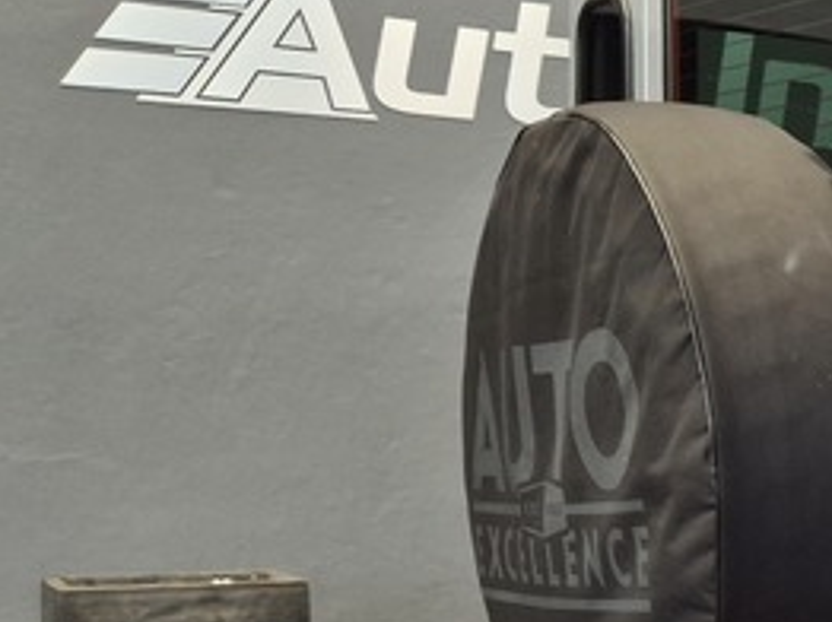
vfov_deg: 16.2
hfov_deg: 17.6
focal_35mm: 90
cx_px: 1496
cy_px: 514
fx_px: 2161
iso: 25
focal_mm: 5.4
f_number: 1.8
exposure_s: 1/212
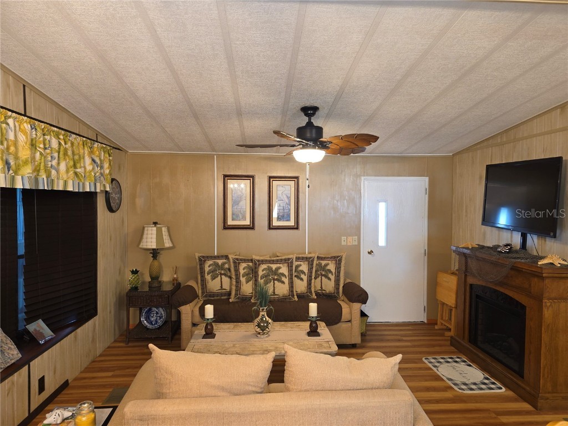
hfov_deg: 73.9
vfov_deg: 58.9
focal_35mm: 23
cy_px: 213
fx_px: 377
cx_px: 284
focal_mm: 6.3
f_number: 1.7
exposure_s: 1/17.2
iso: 125
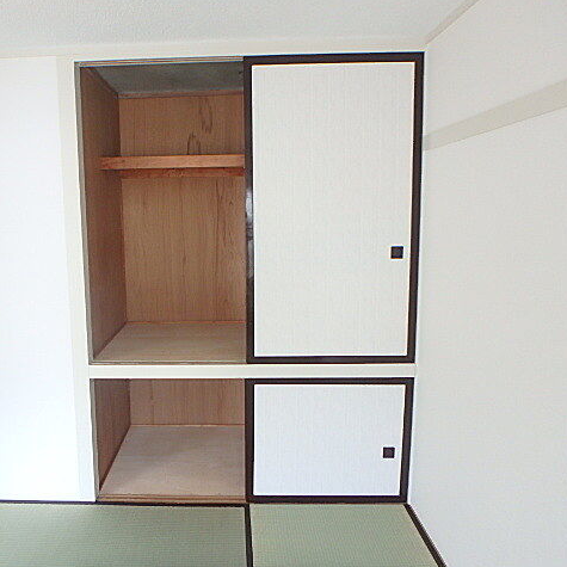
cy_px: 282
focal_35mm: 25
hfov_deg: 62.0
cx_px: 209
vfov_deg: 62.9
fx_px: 463
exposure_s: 1/30
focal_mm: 3.7
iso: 250
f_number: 3.5
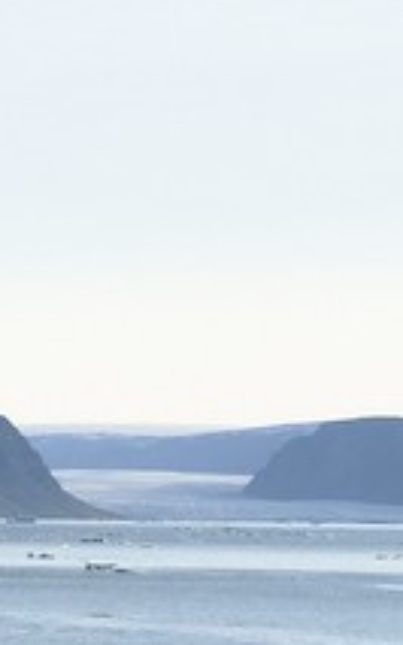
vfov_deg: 11.3
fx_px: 3236
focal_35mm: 184
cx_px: -1721
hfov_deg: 5.3
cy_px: 548
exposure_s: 1/250
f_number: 11
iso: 200
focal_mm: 24
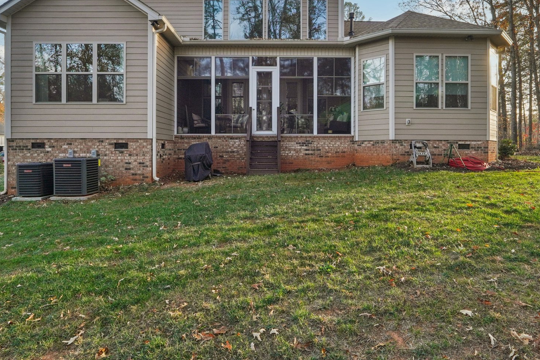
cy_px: 120
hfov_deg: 81.2
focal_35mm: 21
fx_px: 315
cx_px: 269
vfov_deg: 58.2
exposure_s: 1/30
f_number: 8
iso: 200
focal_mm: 10
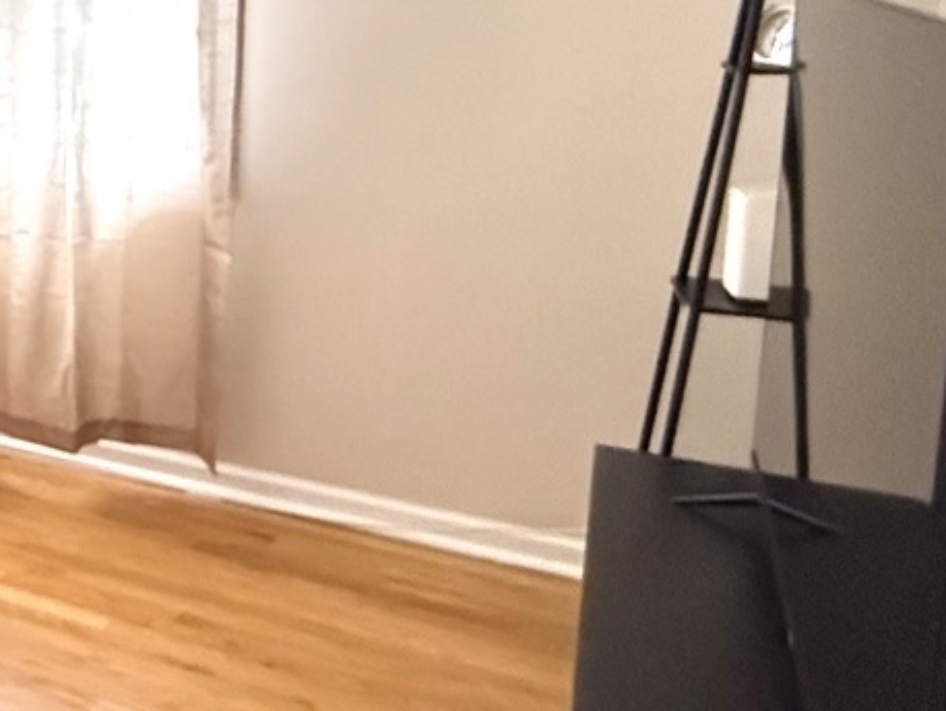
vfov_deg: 32.0
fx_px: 1203
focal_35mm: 44
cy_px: 141
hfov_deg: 29.7
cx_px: -407
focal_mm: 2.22
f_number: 2.2
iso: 1000
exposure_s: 1/60
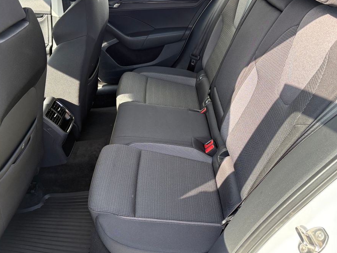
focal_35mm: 30
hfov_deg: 59.9
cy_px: 117
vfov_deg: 46.8
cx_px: 160
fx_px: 292
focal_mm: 5.96
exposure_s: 1/243
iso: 64
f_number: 1.6
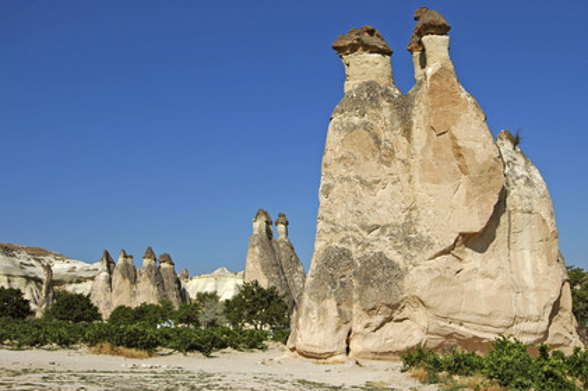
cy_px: 196
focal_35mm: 38
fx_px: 612
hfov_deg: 51.3
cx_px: 294
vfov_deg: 35.4
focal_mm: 25
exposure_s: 1/500
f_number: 11
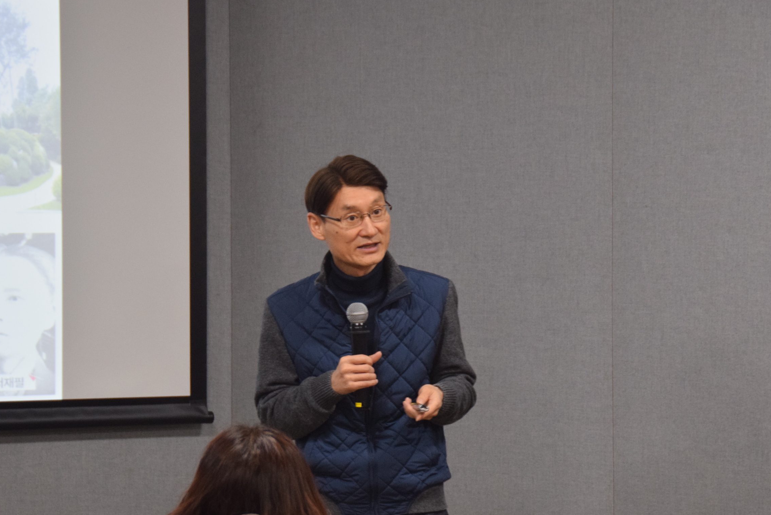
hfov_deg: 11.6
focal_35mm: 177
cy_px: 281
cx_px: 355
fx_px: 3793
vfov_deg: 7.8
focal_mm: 90
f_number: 5.3
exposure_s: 1/60
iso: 1100
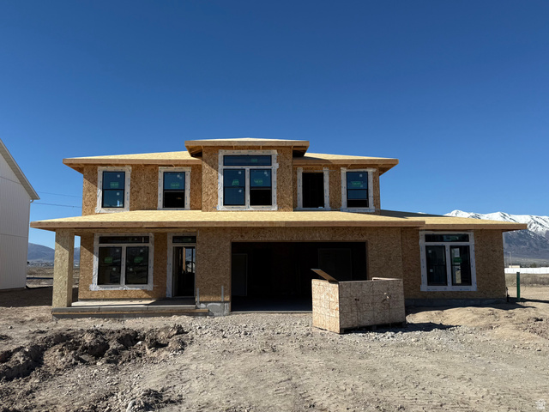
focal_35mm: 24
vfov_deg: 56.8
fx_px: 381
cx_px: 274
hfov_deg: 71.6
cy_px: 206
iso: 80
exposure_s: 1/5714
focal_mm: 6.76
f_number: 1.78
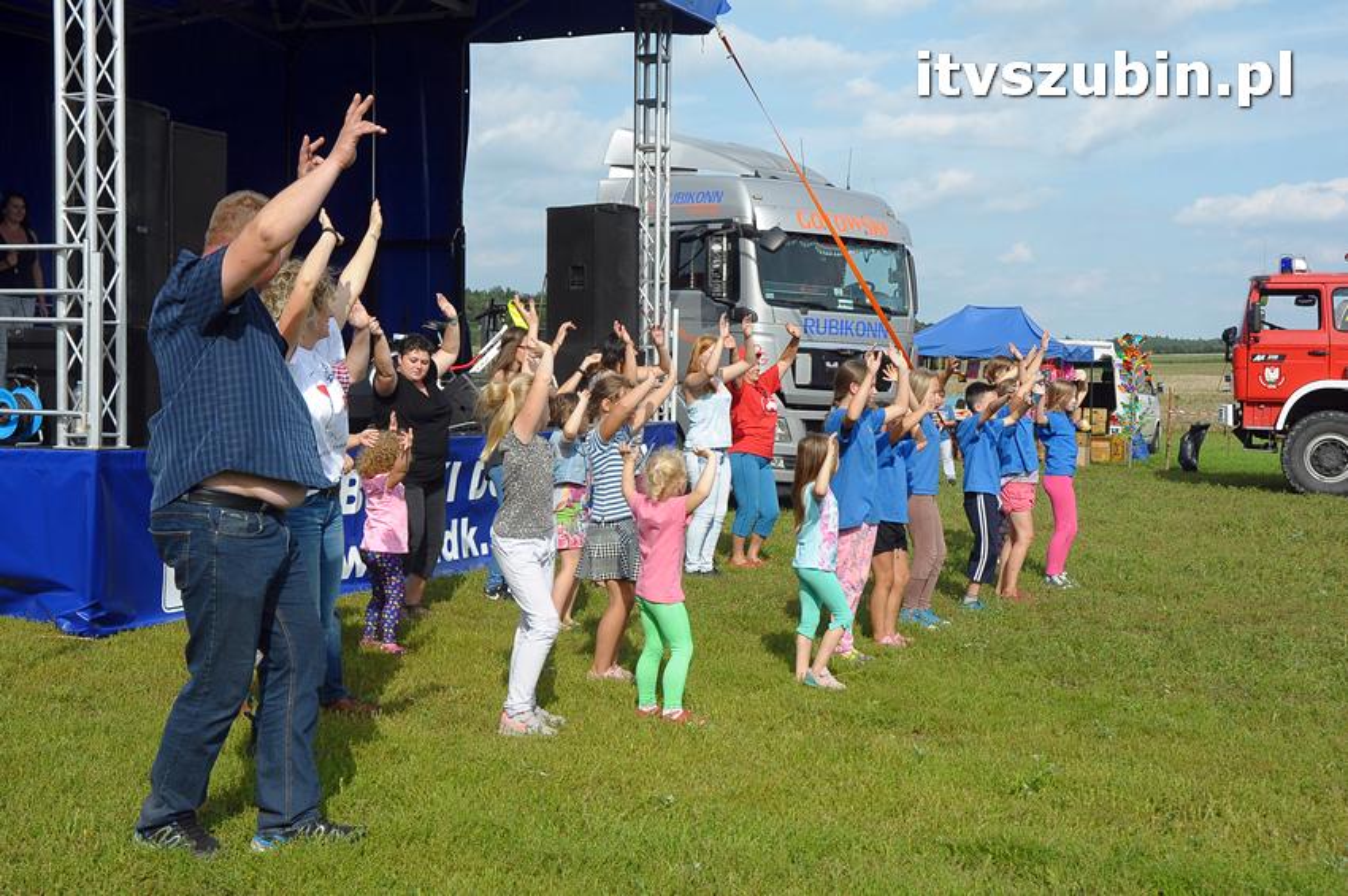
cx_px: 674
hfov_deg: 38.9
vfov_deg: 26.4
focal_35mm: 51
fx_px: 1908
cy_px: 448
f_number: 10
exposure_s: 1/640
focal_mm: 34
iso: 400
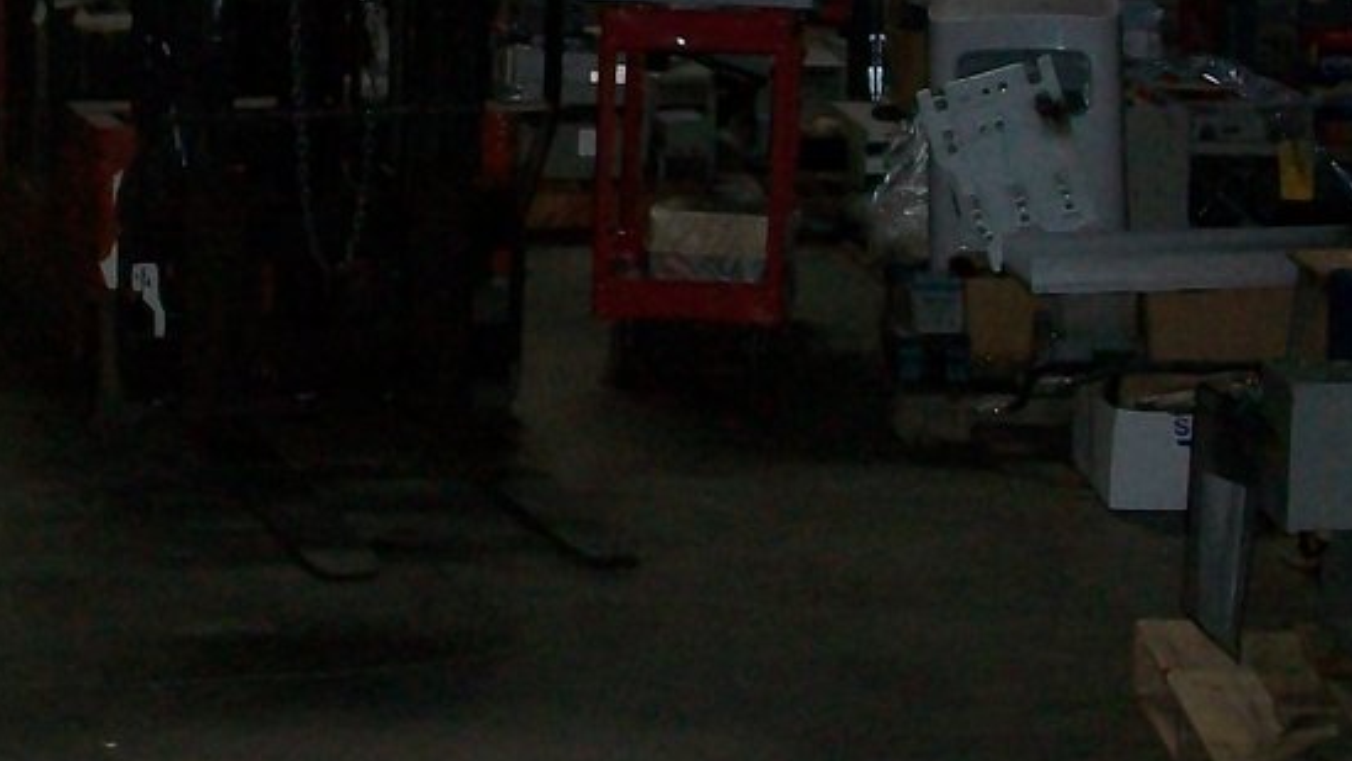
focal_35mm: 102
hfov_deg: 20.8
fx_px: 3657
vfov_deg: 11.7
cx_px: 351
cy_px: -105
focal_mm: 5.7
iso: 160
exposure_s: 1/60
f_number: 2.8
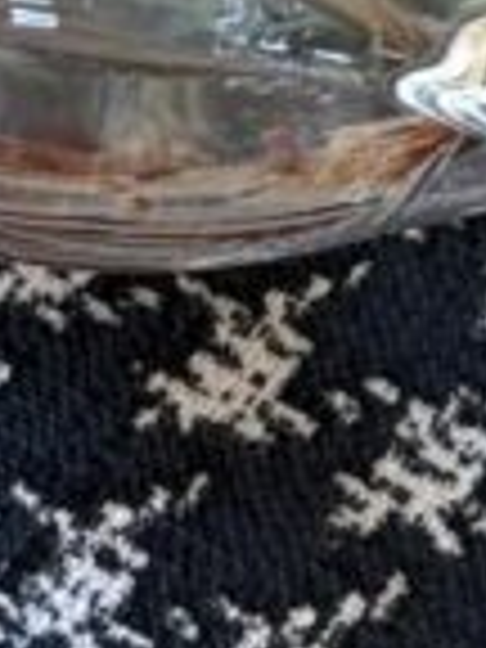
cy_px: -720
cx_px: 601
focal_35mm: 326
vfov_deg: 5.9
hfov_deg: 4.5
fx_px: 6103
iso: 50
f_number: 1.78
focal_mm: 6.76
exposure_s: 1/60
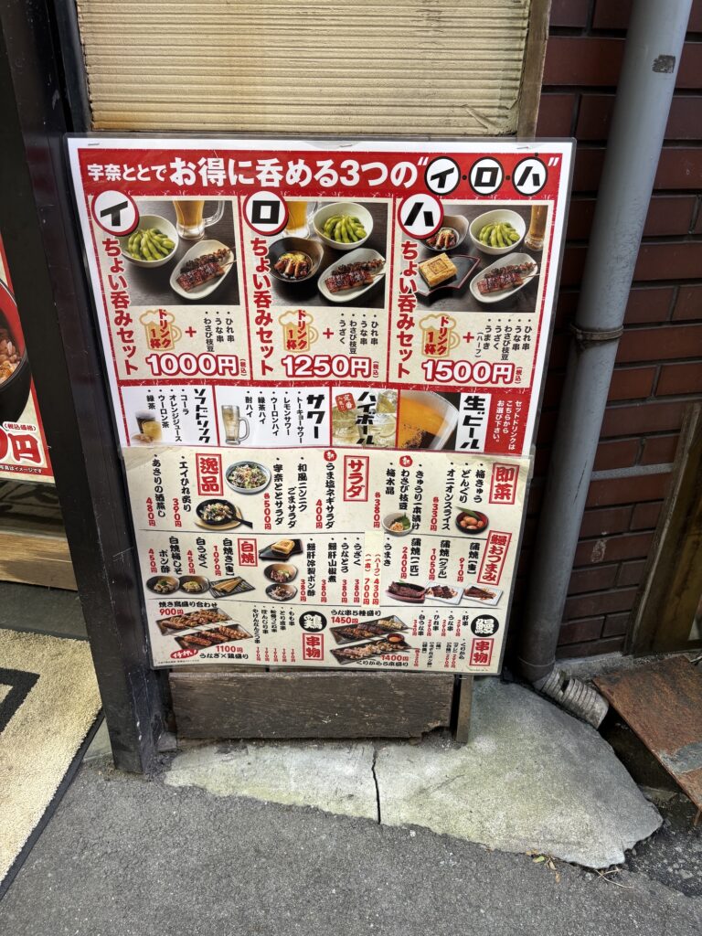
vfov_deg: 67.3
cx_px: 351
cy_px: 468
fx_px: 703
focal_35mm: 26
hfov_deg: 53.1
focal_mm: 5.96
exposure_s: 1/121
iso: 64
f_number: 1.6
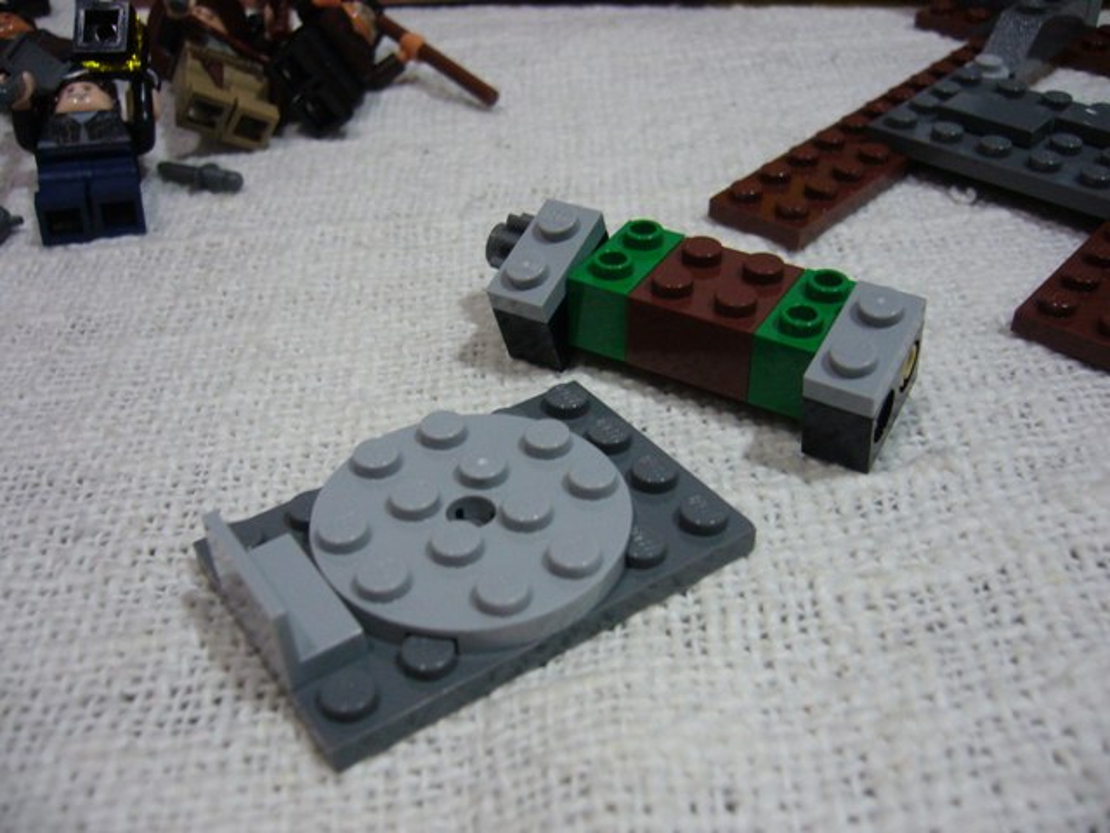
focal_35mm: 35
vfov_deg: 40.7
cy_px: 416
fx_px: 1122
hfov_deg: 52.6
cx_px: 555
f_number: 2.8
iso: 200
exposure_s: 1/10
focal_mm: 5.8
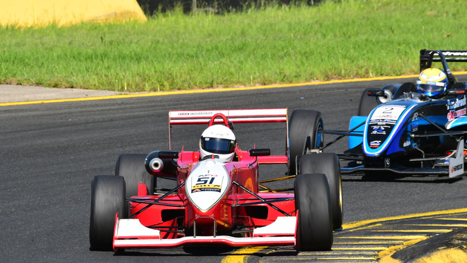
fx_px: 8010
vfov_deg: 1.9
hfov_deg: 3.3
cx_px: 234
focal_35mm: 647
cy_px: 132
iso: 500
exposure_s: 1/640
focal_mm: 410
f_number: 11
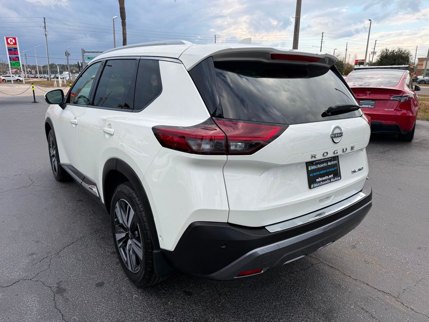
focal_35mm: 24
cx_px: 214
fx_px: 297
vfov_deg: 56.8
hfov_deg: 71.6
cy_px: 161
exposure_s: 1/1106
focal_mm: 6.76
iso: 80
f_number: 1.78
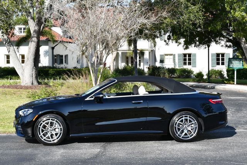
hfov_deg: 29.6
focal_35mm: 68
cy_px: 82
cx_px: 124
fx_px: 467
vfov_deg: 20.1
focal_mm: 34
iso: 140
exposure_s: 1/250
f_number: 8
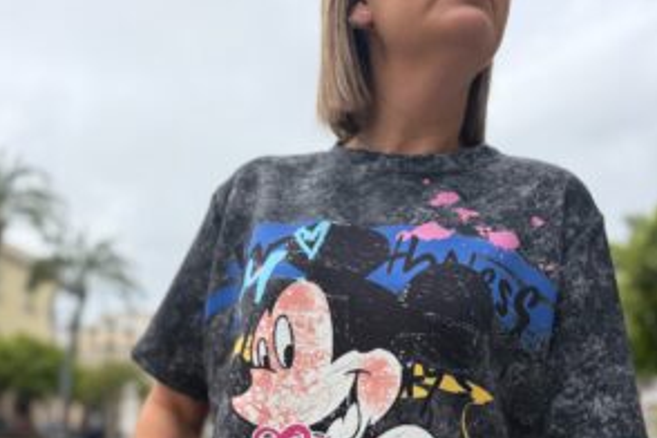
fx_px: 620
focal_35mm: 34
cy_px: 440
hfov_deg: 55.8
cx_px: 328
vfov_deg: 35.2
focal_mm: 6.76
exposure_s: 1/3953
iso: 100
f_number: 1.78
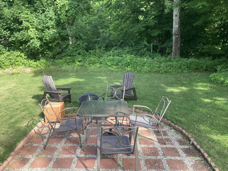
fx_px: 184
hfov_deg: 63.4
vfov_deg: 49.7
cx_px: 114
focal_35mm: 28
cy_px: 86
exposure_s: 1/201
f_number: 1.8
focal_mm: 3.99
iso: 20
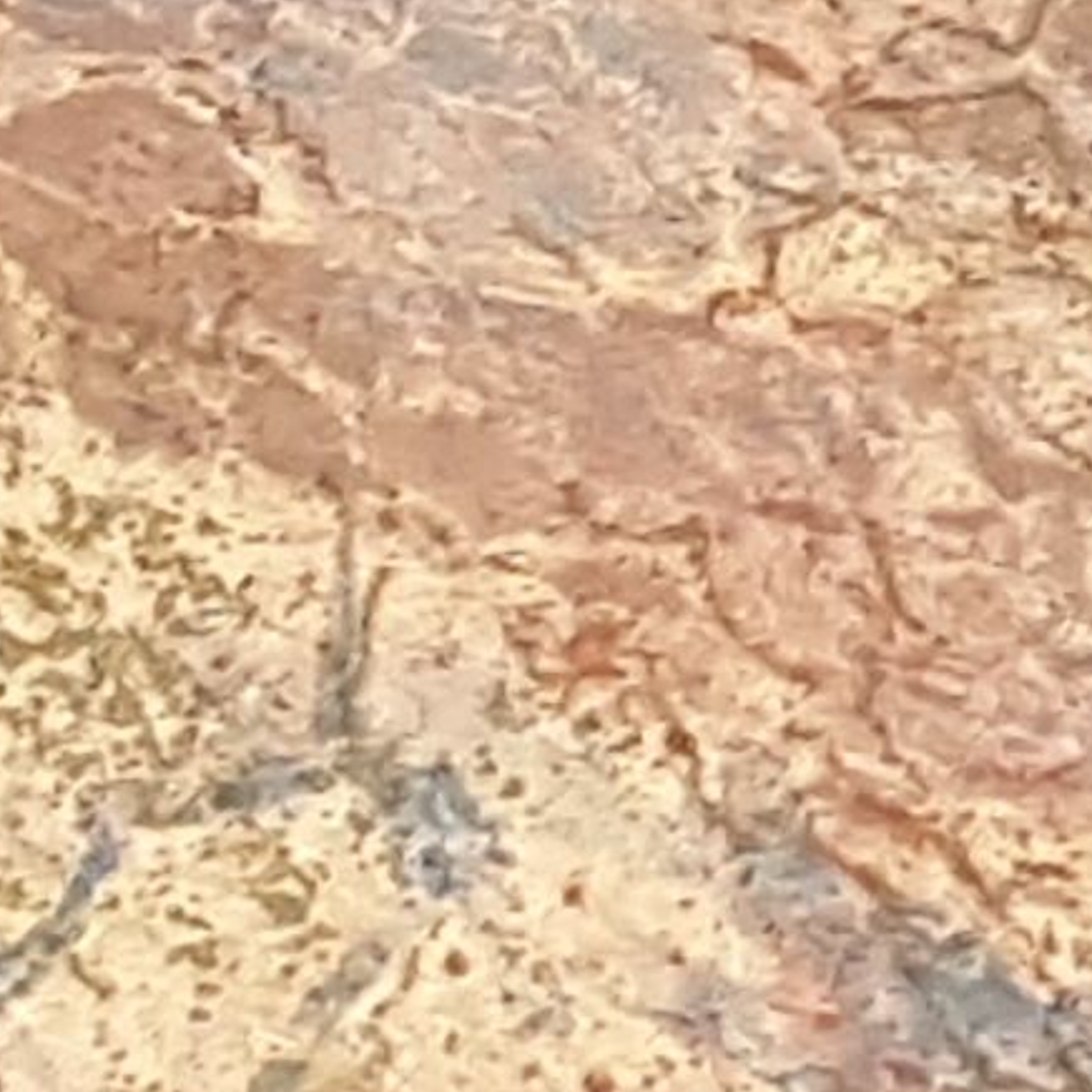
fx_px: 5425
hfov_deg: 11.4
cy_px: -311
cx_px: 83
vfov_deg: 11.2
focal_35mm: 152
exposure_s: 1/50
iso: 200
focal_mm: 4.2
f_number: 1.7
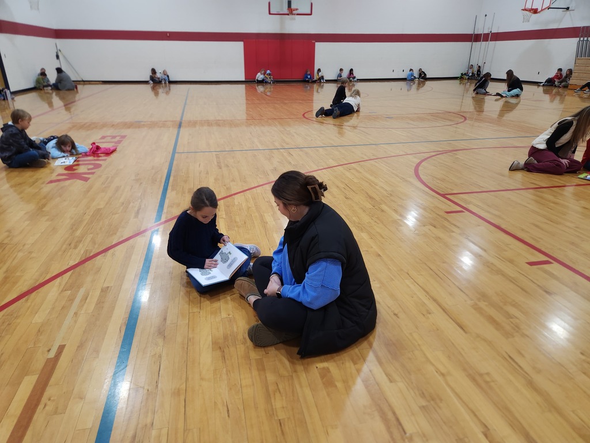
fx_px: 392
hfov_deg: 73.9
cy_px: 222
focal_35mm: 23
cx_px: 295
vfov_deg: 58.9
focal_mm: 5.4
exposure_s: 1/180
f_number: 1.8
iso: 200
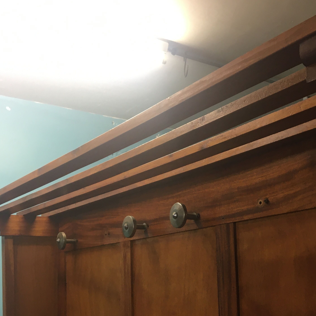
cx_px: 209
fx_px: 475
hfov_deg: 36.4
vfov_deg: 36.0
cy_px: 234
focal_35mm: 46
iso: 80
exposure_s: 1/33
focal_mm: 4.15
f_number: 2.2
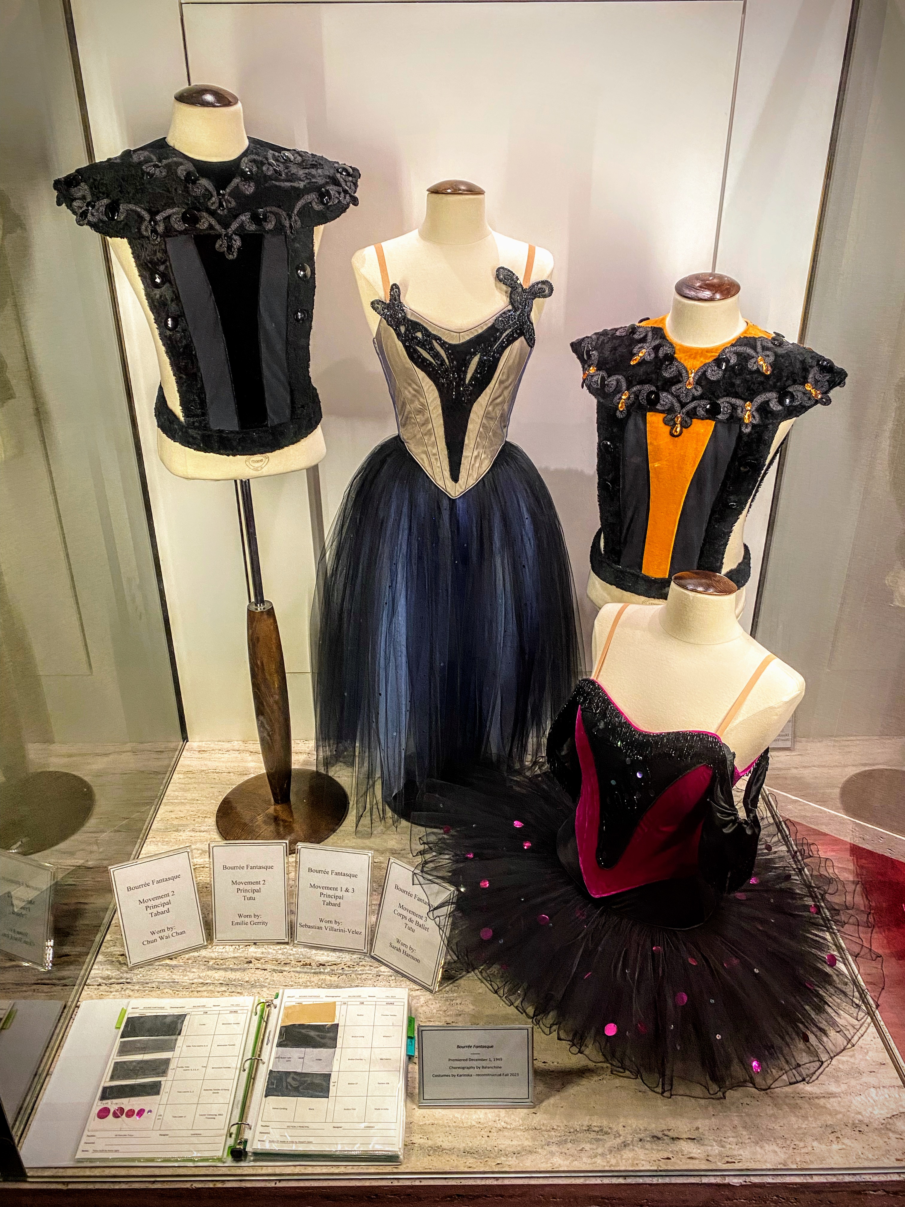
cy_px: 604
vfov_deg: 67.3
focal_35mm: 26
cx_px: 452
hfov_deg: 53.1
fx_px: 906
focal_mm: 4.25
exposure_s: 1/60
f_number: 1.8
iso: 160
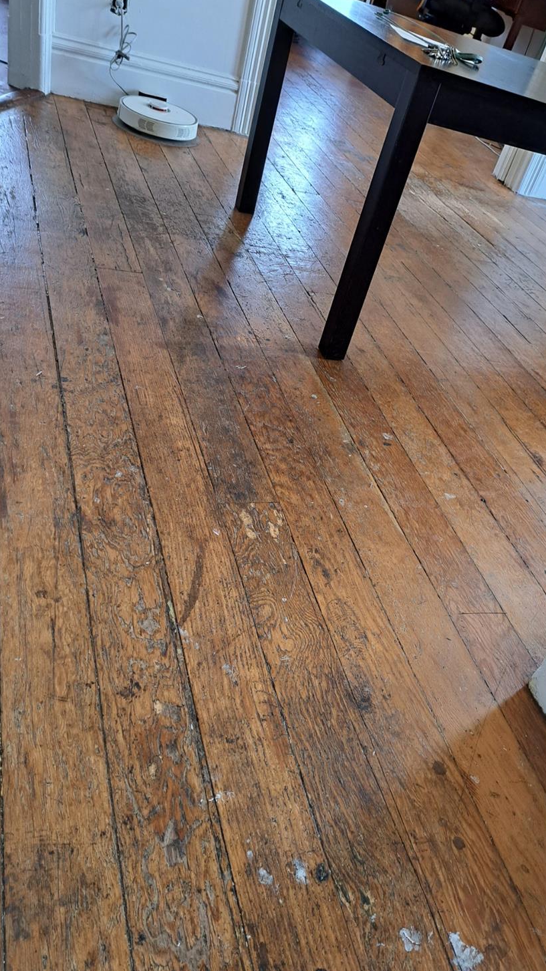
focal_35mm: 27
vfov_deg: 69.9
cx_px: 310
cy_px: 476
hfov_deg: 42.8
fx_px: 695
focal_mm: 5.23
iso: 125
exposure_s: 1/60
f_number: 1.8
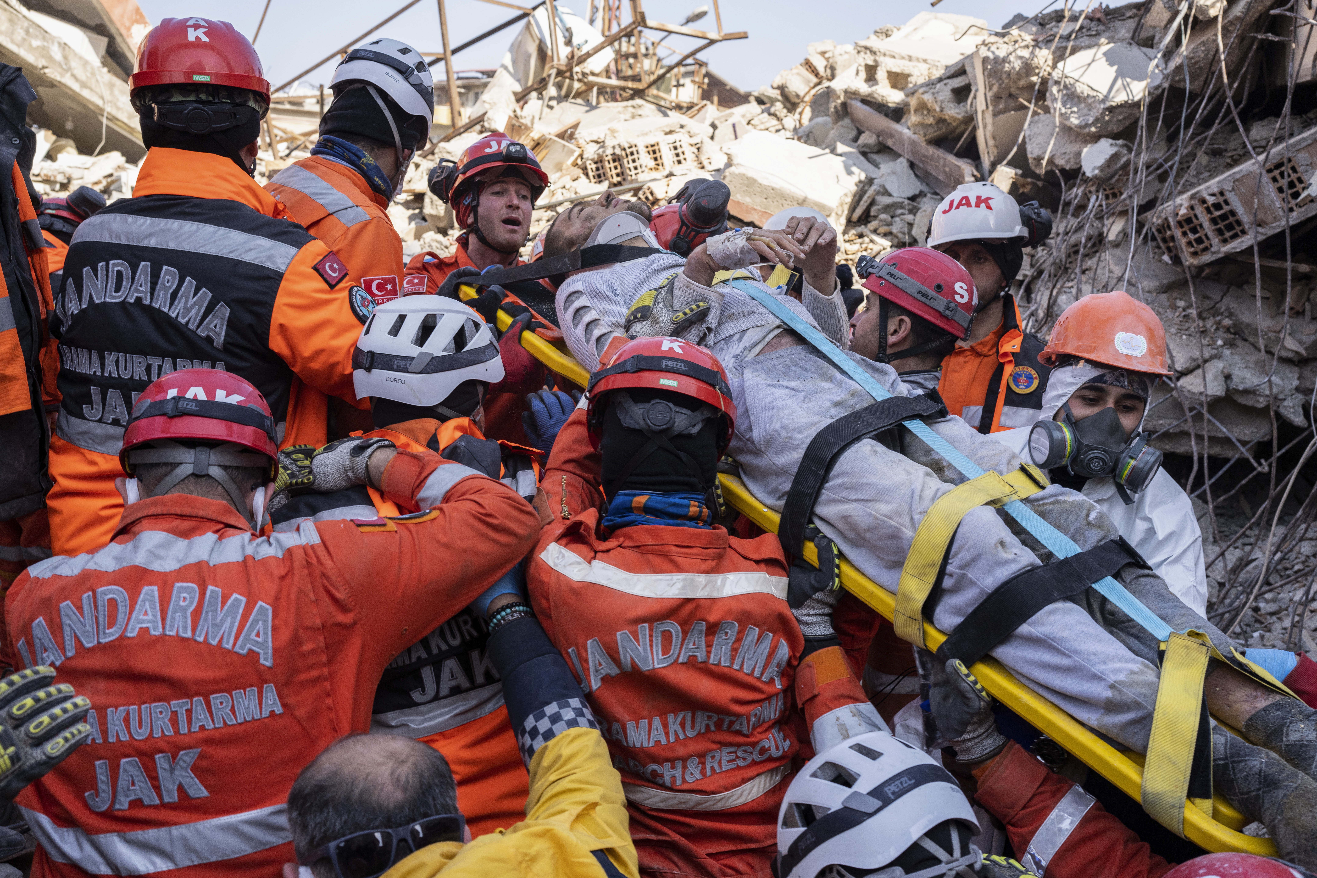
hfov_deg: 54.4
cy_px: 439
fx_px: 1280
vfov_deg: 37.9
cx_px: 658
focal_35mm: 35
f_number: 5.6
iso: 400
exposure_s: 1/500
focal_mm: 35
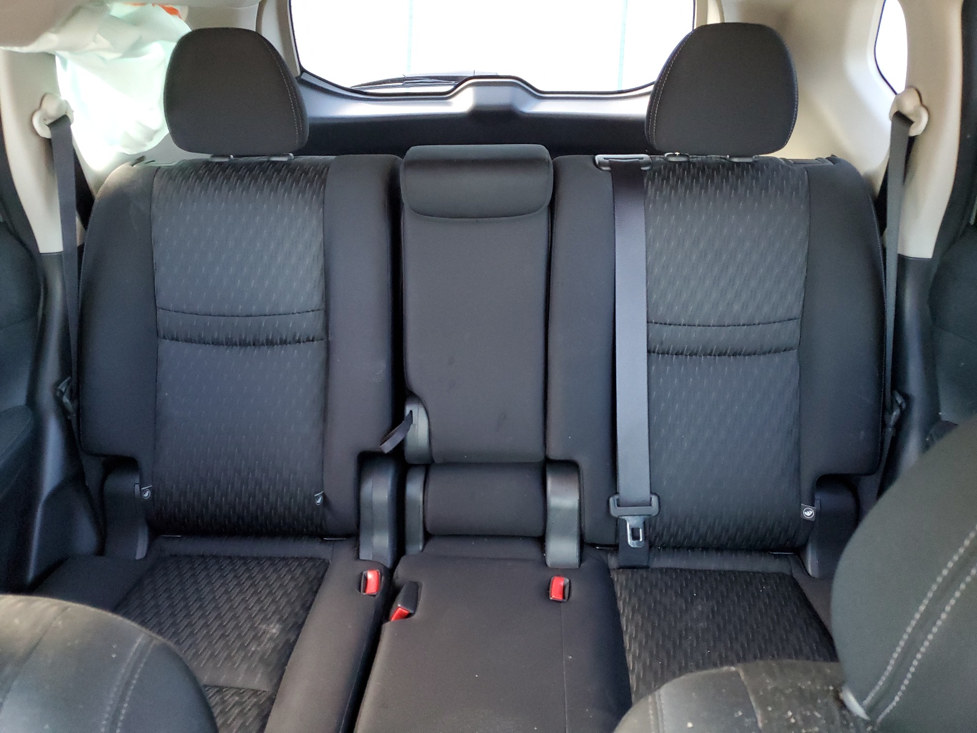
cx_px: 488
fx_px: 734
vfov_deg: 53.1
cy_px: 366
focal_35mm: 26
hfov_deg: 67.3
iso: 396
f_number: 1.5
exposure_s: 1/60.2
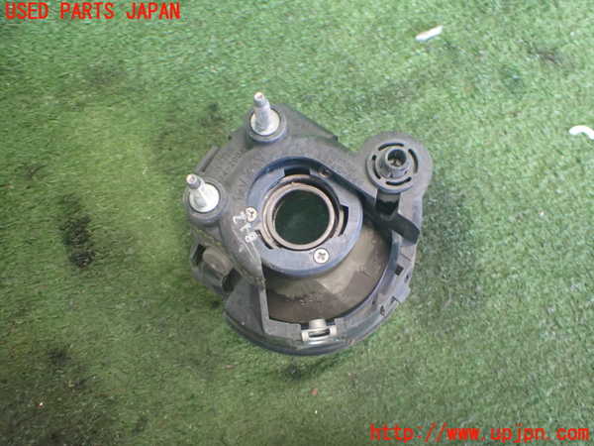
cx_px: 297
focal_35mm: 30
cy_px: 223
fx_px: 515
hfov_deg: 60.0
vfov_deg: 46.8
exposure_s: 1/50
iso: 800
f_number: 2.3
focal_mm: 5.4
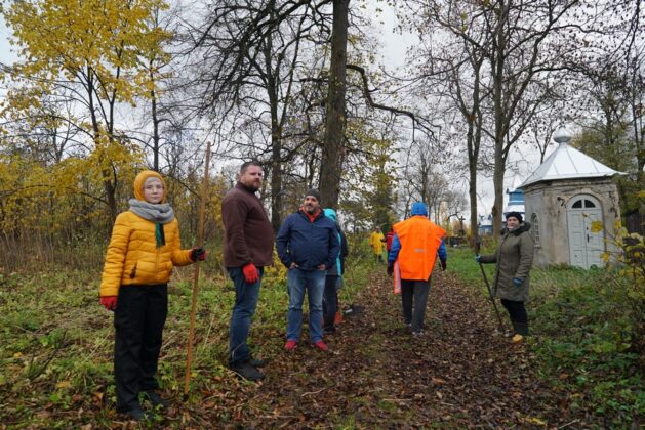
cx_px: 322
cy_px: 215
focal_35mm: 24
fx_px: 430
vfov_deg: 53.2
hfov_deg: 73.7
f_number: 4
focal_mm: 24
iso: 400
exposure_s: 1/160
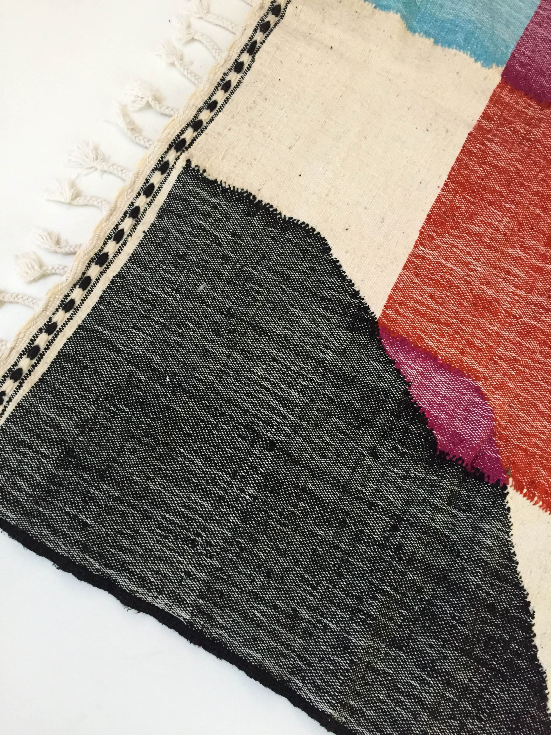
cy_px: 368
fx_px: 615
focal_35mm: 29
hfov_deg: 48.2
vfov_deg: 61.7
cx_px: 276
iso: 320
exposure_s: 1/17
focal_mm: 4.15
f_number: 2.2
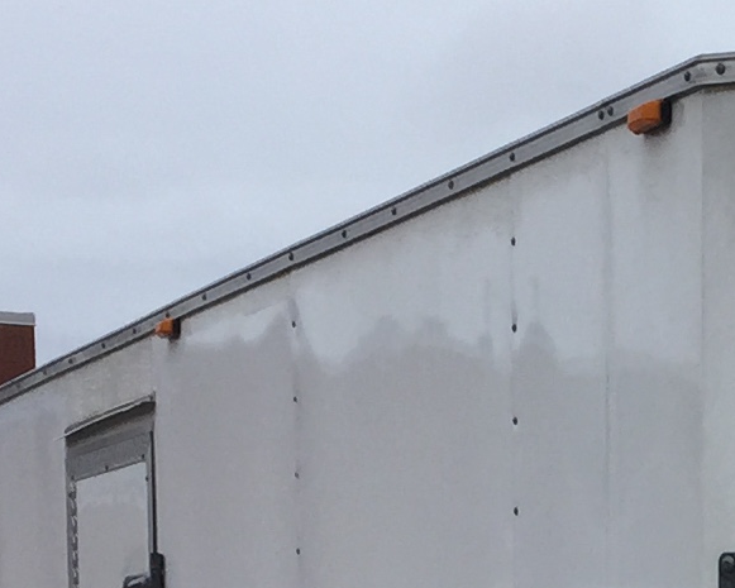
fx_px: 3459
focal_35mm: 159
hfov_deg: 11.6
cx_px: 1104
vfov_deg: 9.3
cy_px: 1062
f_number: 2.2
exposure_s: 1/1199
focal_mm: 4.15
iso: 32
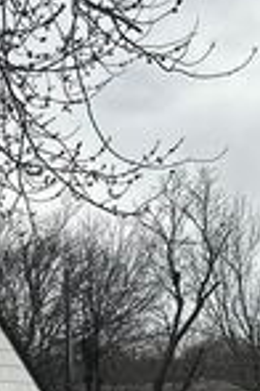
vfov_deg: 22.3
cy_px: 456
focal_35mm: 85
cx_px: -170
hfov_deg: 14.6
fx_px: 921
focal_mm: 6.86
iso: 80
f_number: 1.78
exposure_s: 1/843
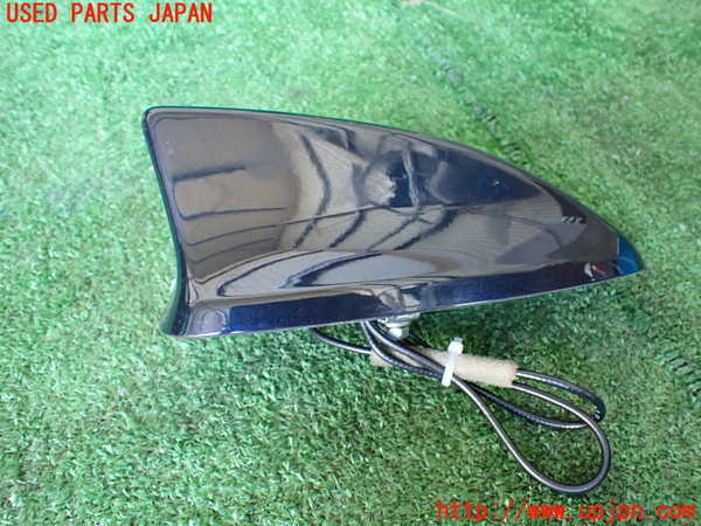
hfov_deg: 60.0
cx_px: 350
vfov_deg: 46.8
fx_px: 608
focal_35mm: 30
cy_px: 263
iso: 800
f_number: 2.3
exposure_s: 1/60
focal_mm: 5.4
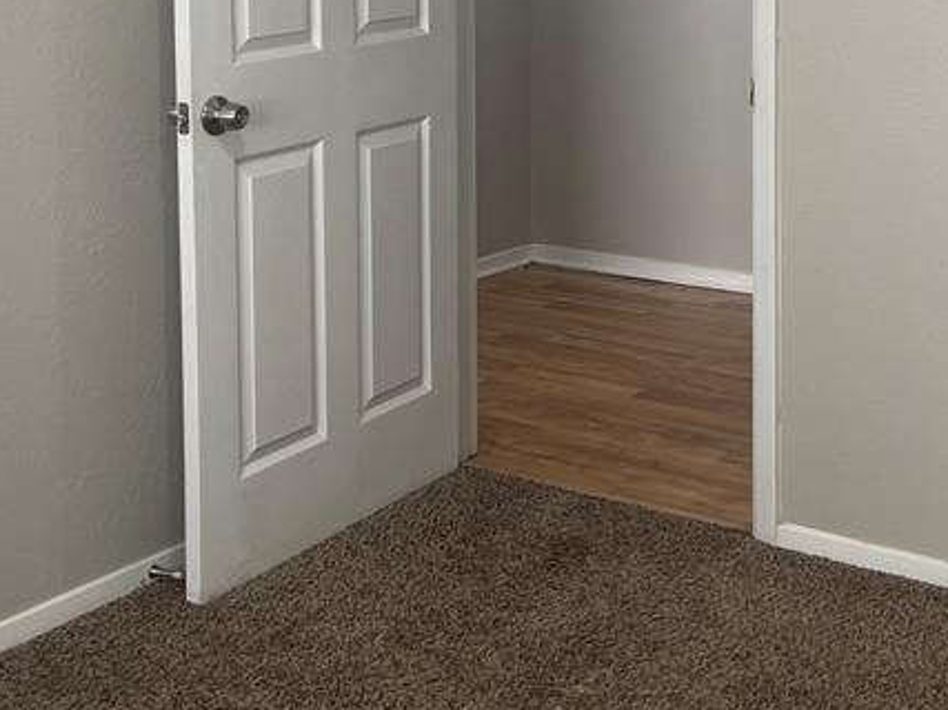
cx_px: 708
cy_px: -64
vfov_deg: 23.0
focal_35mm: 60
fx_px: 1643
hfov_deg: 31.6
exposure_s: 1/121
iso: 64
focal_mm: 5.1
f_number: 1.6
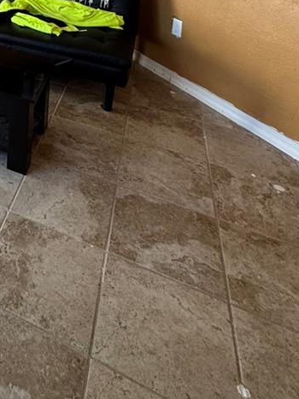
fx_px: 415
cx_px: -61
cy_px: -72
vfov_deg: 38.8
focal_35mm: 36
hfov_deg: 32.6
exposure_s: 1/99
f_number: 2.2
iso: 125
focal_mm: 2.22
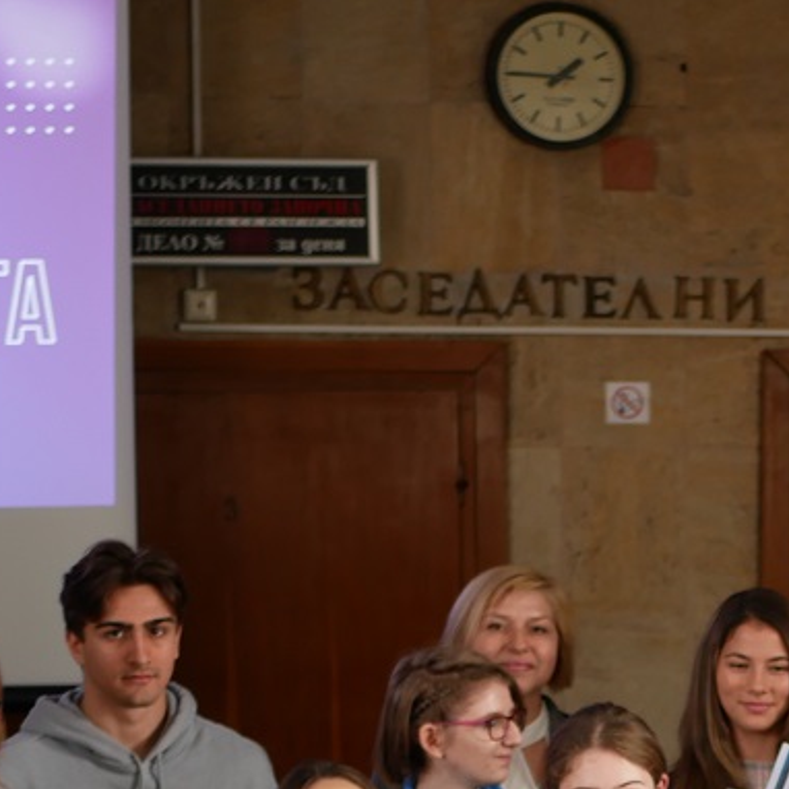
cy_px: 730
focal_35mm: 139
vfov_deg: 12.5
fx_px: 3584
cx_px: 944
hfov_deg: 12.3
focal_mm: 25
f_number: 1.7
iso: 250
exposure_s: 1/60
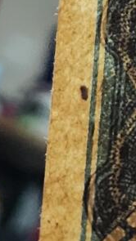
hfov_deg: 7.5
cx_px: 310
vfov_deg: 12.6
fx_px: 981
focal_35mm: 153
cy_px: -221
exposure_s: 1/100
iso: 1000
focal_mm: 5.4
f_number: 1.8
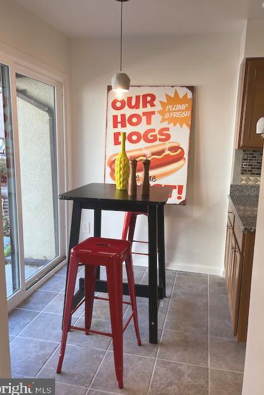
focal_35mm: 28
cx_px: 142
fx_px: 308
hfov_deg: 46.4
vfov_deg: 65.5
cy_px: 196
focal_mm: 5.1
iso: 80
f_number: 1.6
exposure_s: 1/120
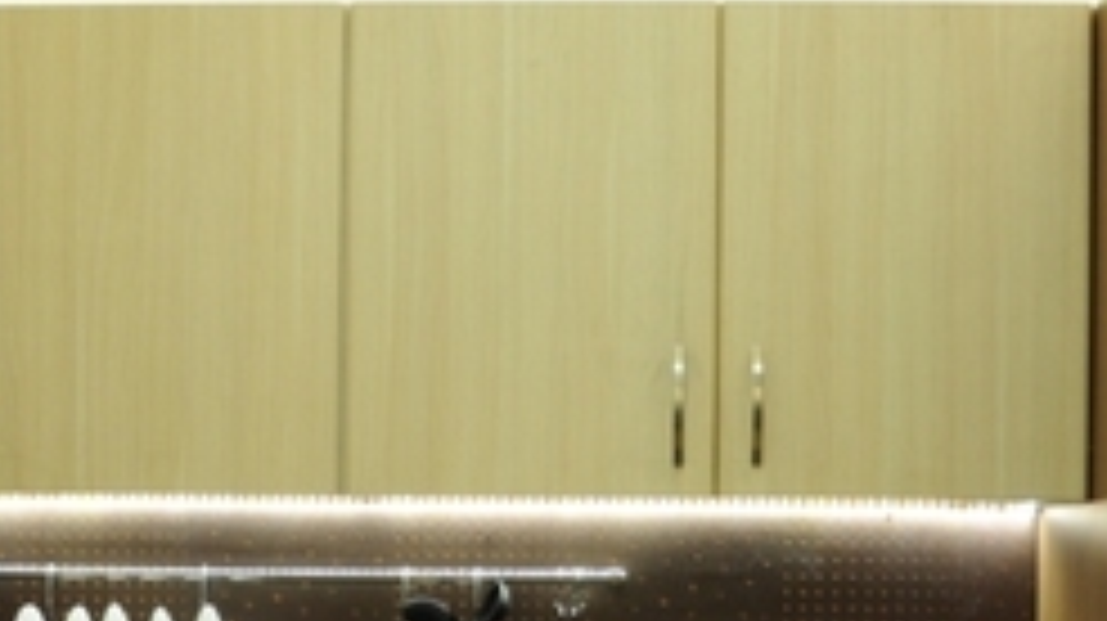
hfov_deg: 31.4
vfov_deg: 17.6
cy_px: 585
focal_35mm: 67
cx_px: 598
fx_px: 1967
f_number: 4
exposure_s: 1/10
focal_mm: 21
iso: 400
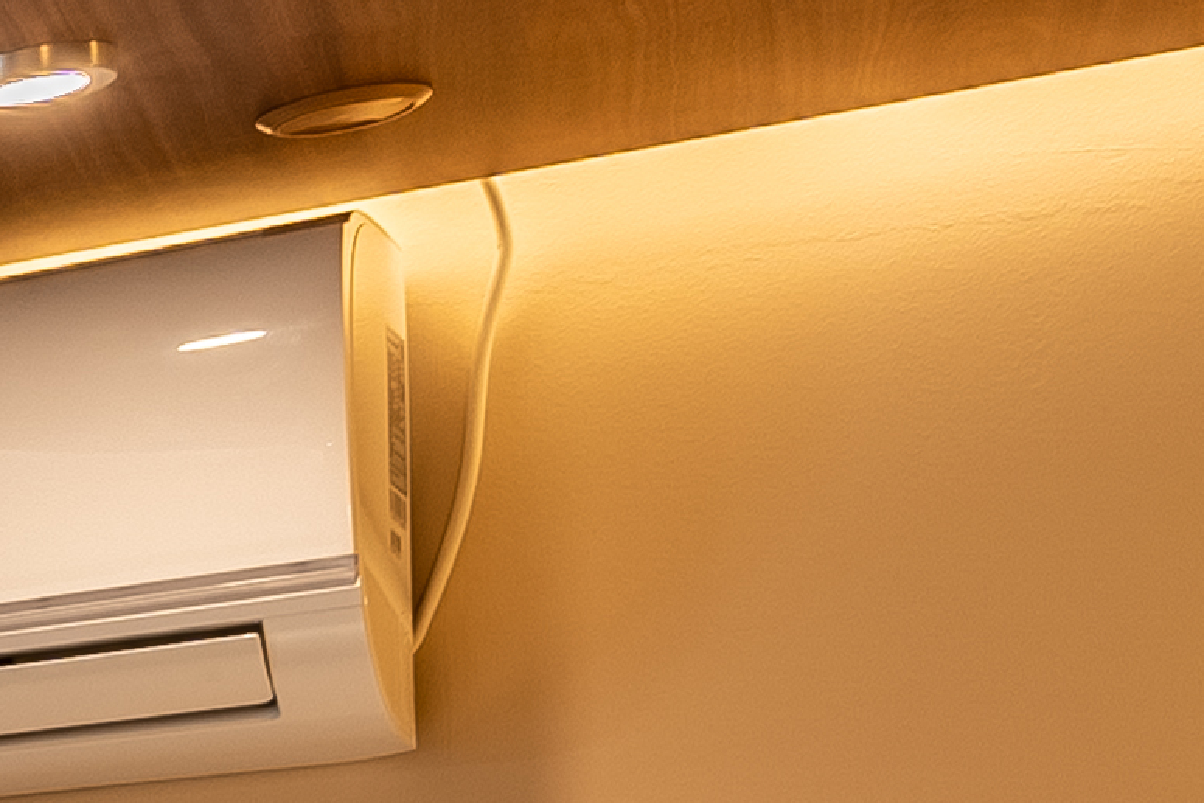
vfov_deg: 11.8
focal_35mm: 108
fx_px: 3612
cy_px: 1416
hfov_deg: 9.3
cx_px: -3119
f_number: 10
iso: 250
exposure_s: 1/13
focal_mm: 14
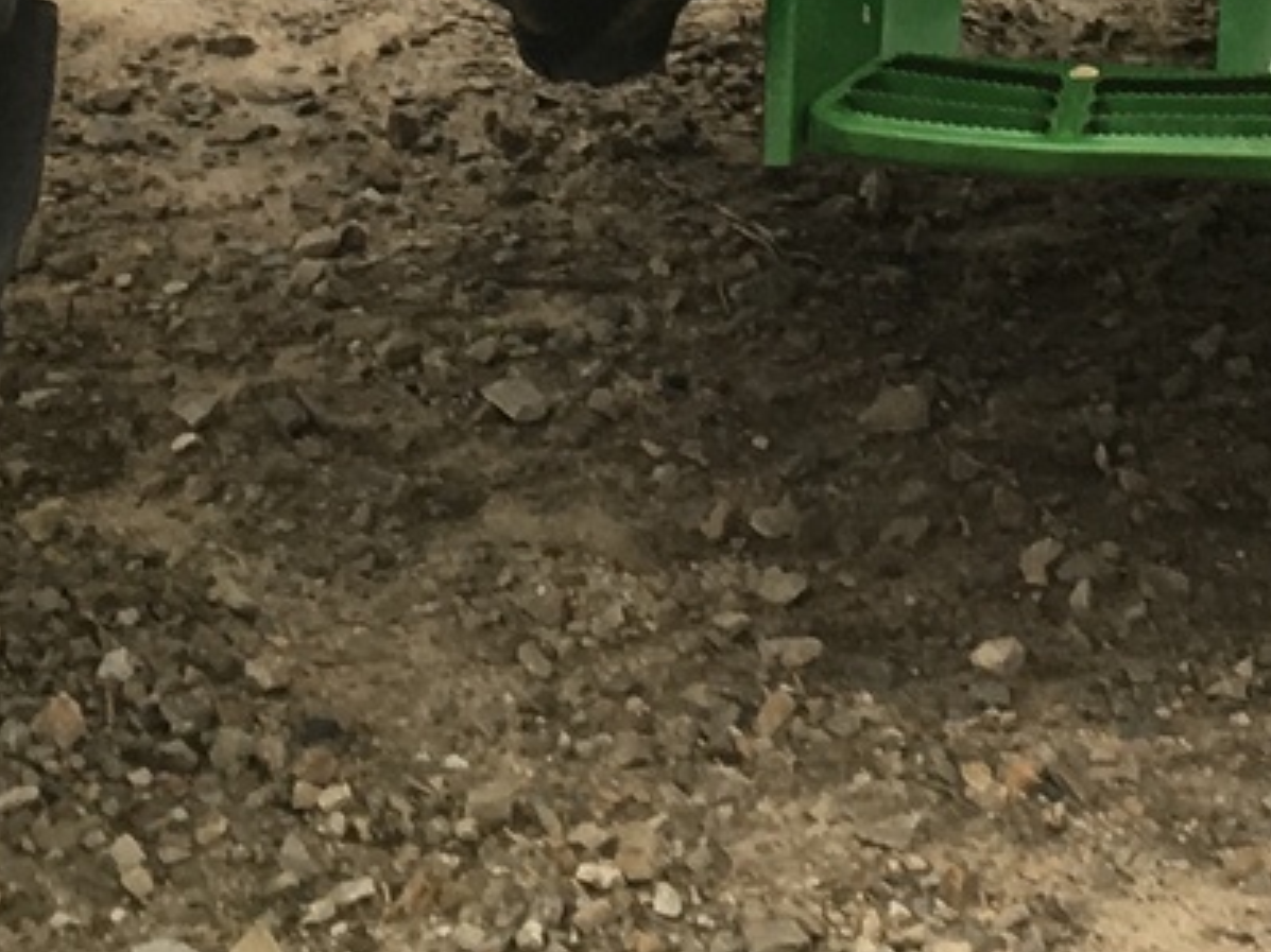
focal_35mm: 149
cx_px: 930
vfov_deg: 9.1
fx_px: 5469
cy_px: -1223
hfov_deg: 13.2
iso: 25
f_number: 2.2
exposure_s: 1/183
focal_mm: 4.15
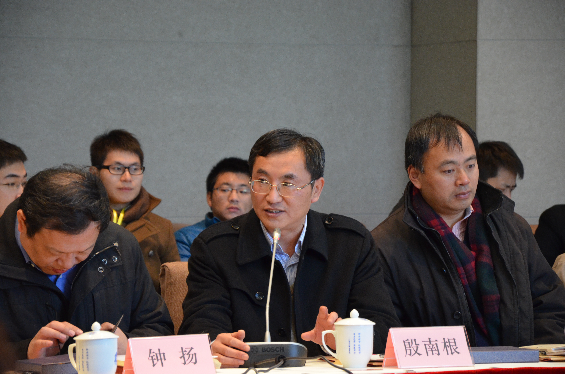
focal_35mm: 158
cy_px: 187
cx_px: 282
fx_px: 2467
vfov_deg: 8.7
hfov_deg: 13.1
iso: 2000
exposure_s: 1/30
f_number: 5.6
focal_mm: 105
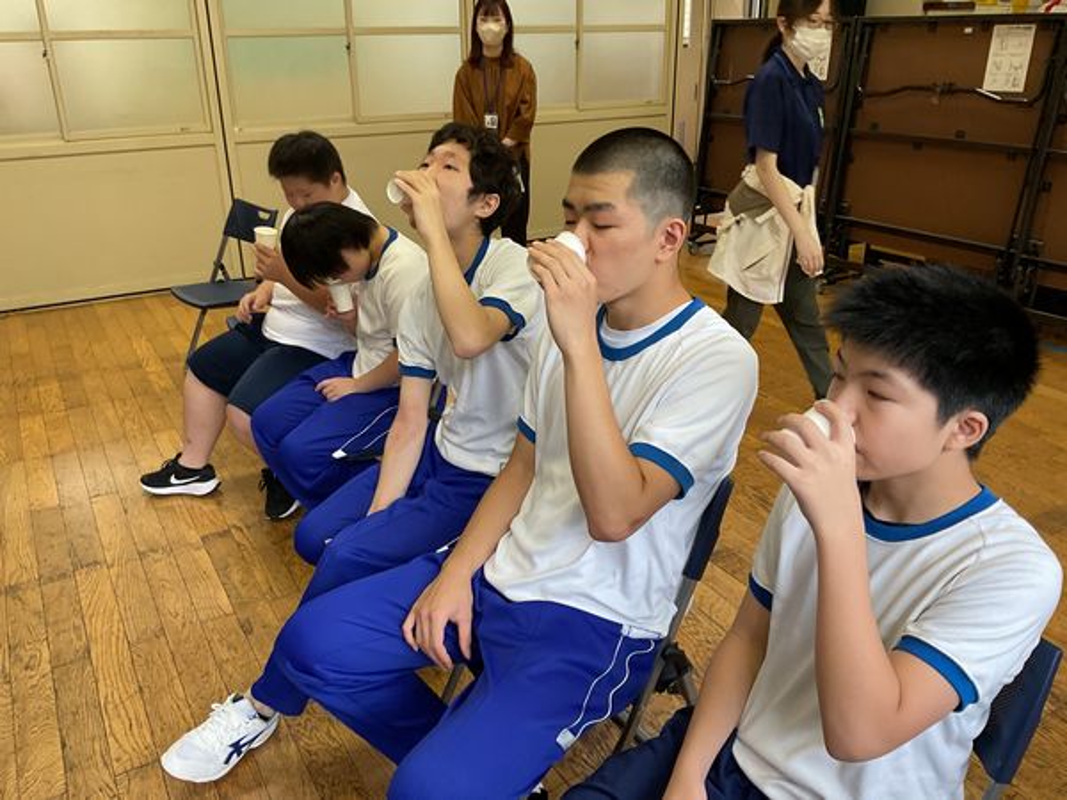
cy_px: 400
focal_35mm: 29
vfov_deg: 48.2
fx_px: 894
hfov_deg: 61.7
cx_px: 534
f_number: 1.8
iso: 80
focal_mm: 3
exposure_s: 1/60
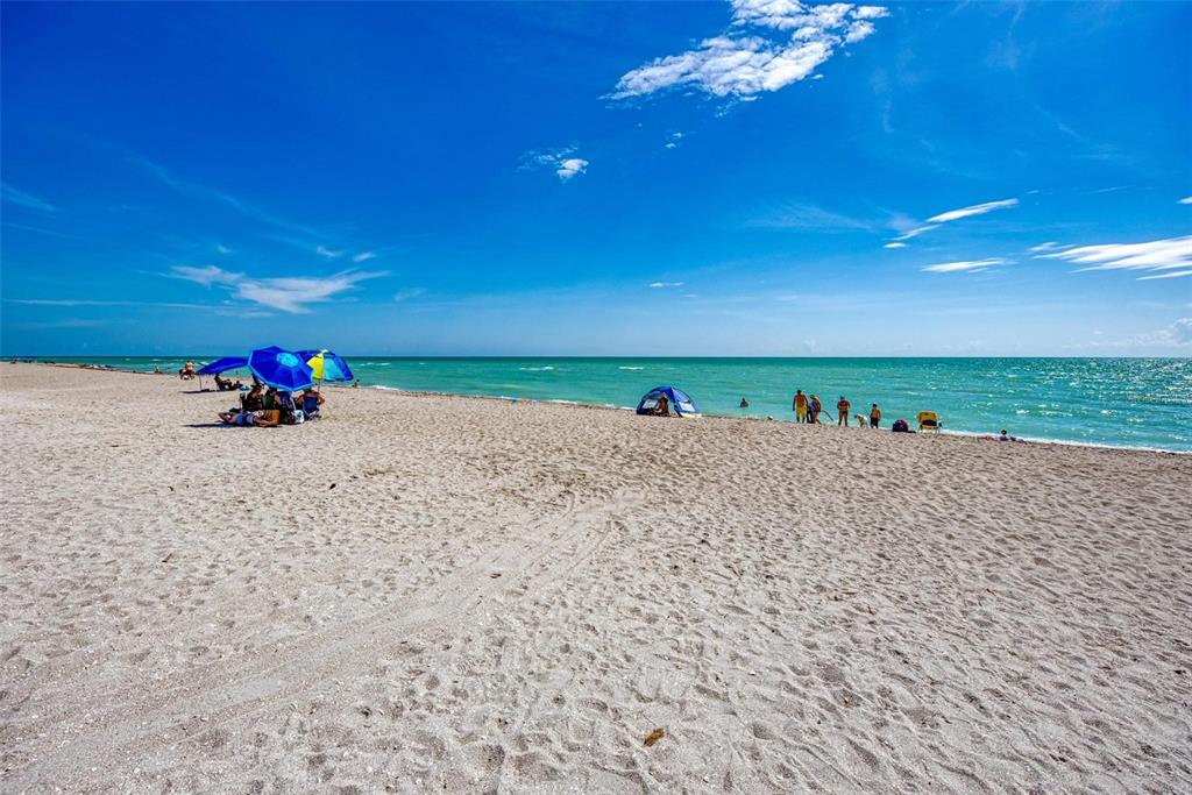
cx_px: 596
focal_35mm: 16
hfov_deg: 96.7
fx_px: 530
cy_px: 398
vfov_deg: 73.8
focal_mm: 16
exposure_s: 1/320
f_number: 7.1
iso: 400
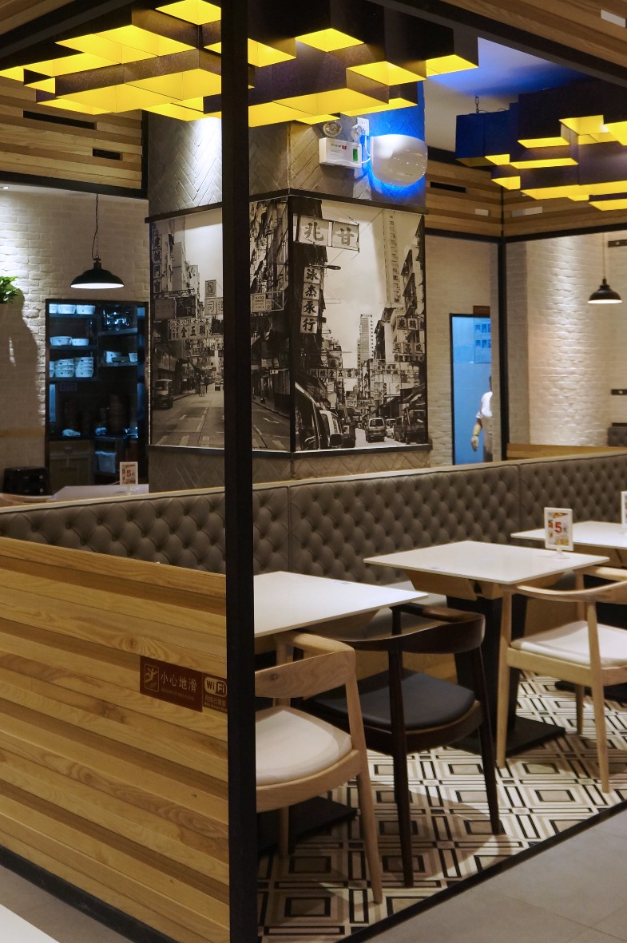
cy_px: 325
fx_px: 1117
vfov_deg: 45.2
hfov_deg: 31.3
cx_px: 336
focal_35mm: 43
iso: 800
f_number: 4
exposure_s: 1/60
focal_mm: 21
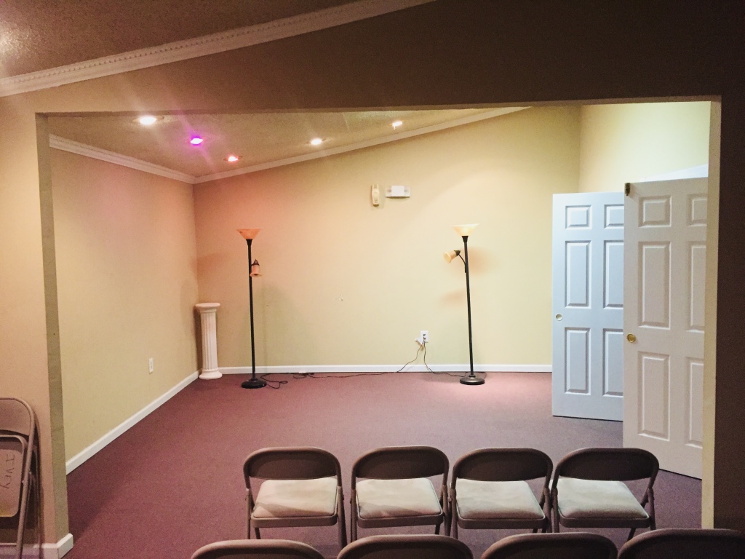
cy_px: 280
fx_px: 624
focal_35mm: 29
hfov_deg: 61.7
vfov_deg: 48.2
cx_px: 372
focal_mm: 4.15
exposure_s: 1/24
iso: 250
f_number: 2.2
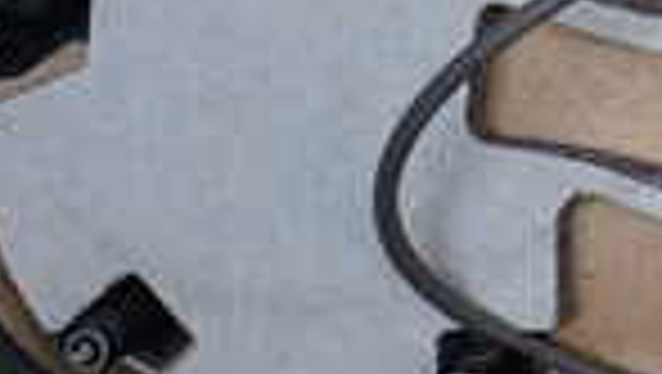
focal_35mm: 133
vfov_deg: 9.0
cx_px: 1045
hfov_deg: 14.8
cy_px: -113
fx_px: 2337
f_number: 3.2
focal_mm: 5.4
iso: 100
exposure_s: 1/160
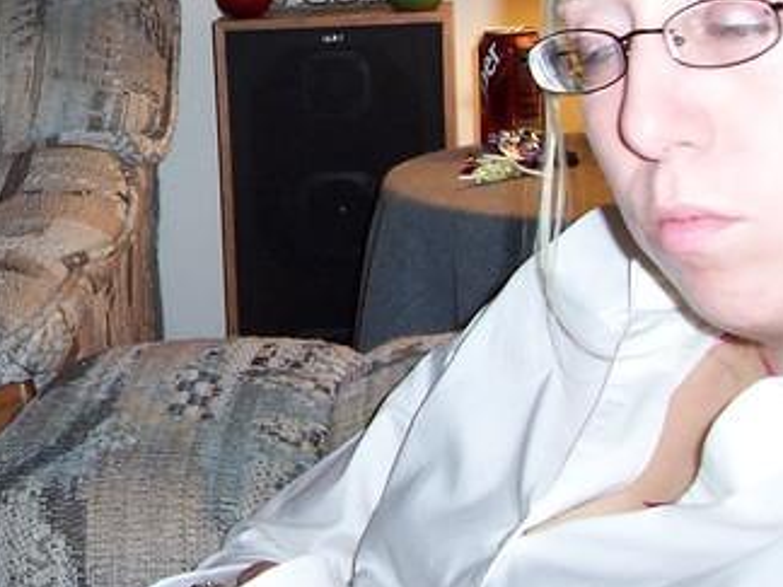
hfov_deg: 25.7
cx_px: 63
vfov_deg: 19.7
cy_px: 36
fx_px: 1651
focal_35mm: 73
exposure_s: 1/60
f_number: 2.8
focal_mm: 5.6
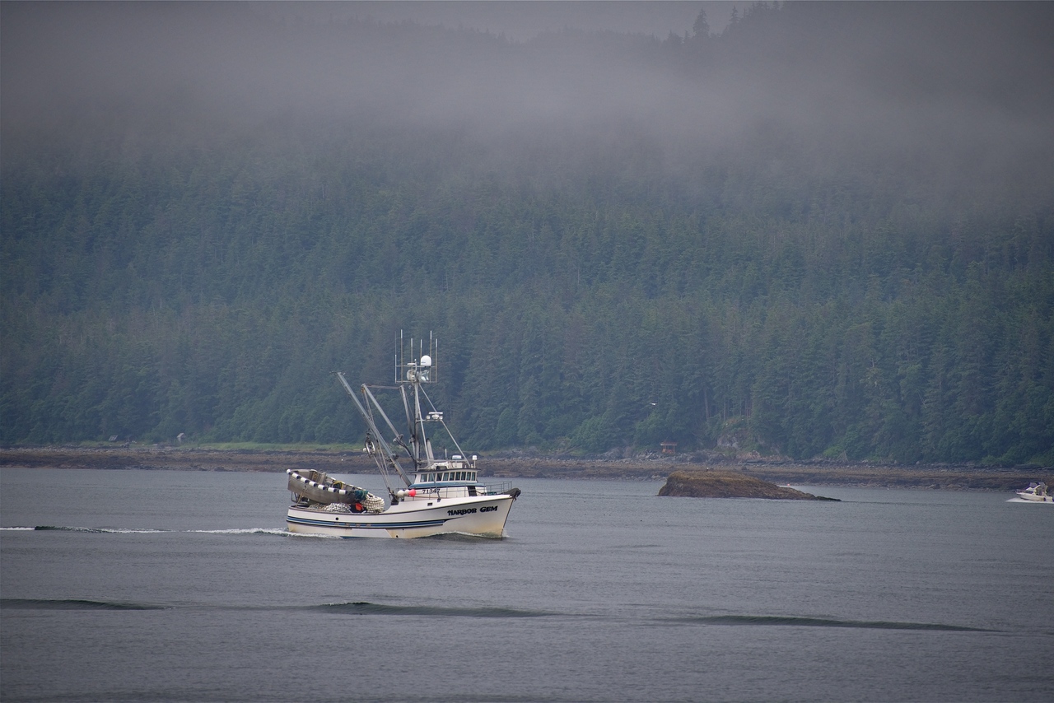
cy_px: 352
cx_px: 527
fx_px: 8785
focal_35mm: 300
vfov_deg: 4.6
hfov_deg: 6.9
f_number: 5.6
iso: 640
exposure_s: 1/640
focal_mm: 300
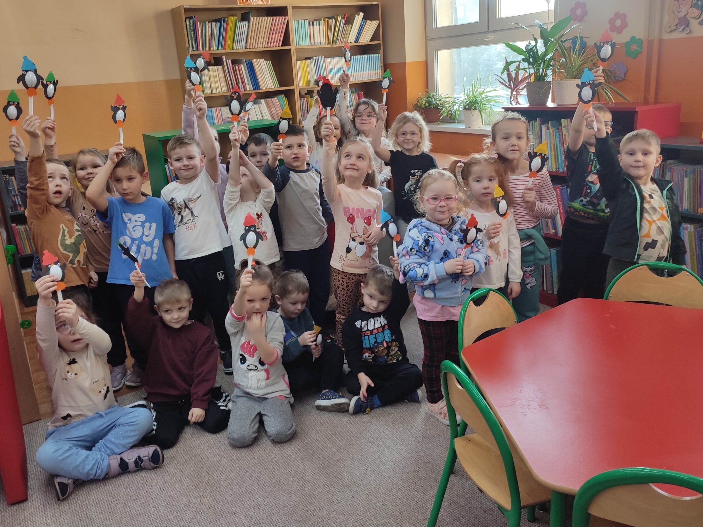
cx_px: 333
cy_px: 233
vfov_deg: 48.1
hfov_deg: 61.6
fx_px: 589
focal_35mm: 29
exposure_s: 1/33
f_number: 1.9
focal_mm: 6.04
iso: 88
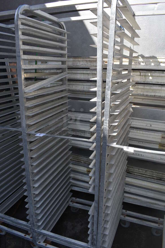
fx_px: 193
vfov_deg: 65.5
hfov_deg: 46.4
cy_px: 121
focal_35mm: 28
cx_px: 82
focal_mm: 18
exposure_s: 1/400
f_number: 8
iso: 200
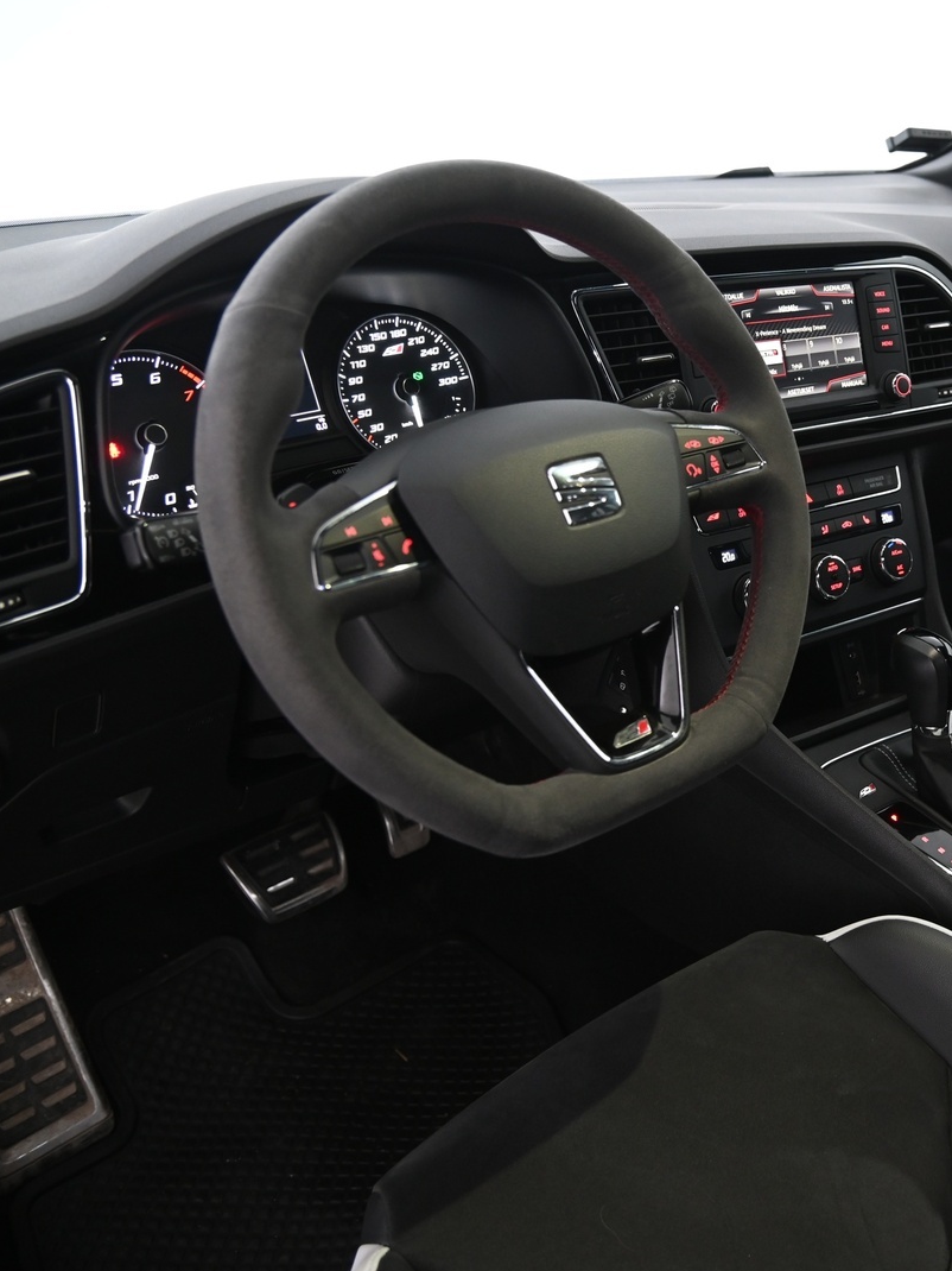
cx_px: 845
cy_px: 638
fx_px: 1284
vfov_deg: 52.6
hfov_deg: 38.1
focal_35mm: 35
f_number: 4
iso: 2000
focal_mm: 24
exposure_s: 1/20
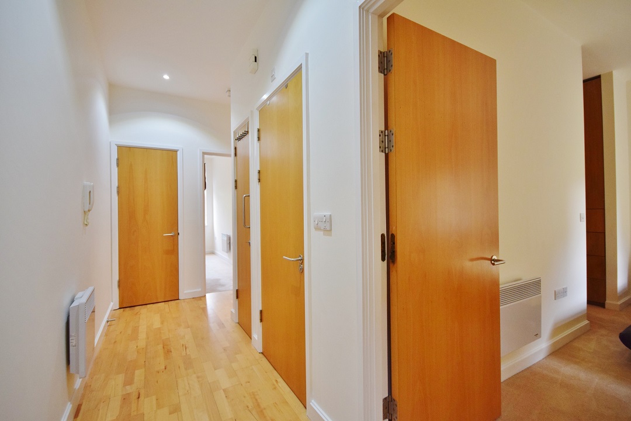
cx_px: 316
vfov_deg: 72.1
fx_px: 289
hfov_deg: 95.0
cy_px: 210
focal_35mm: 16
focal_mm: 11
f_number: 4.2
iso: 800
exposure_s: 1/60
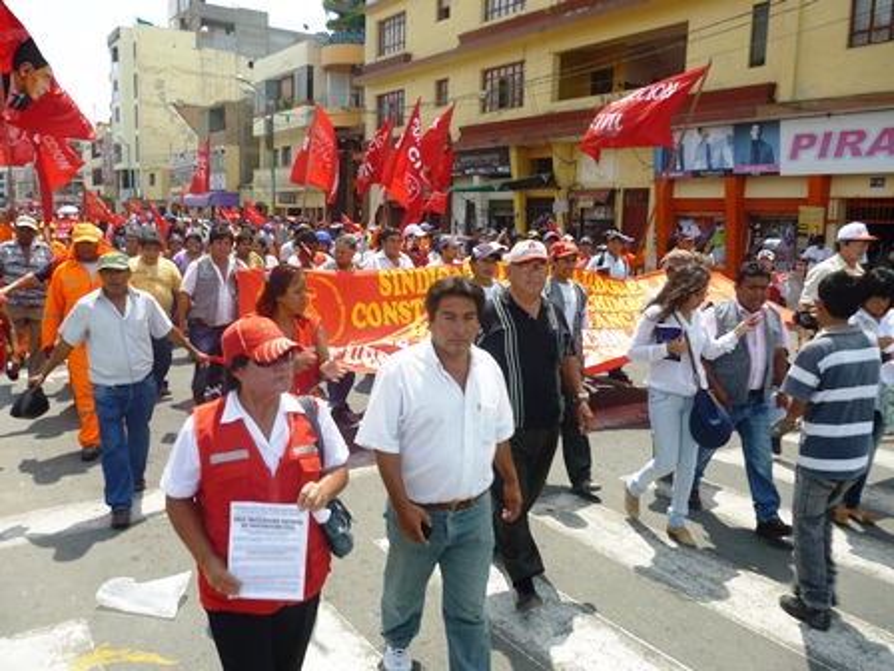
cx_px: 447
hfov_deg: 63.4
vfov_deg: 49.7
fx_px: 723
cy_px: 336
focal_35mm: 28
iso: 100
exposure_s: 1/100
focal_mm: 5
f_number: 9
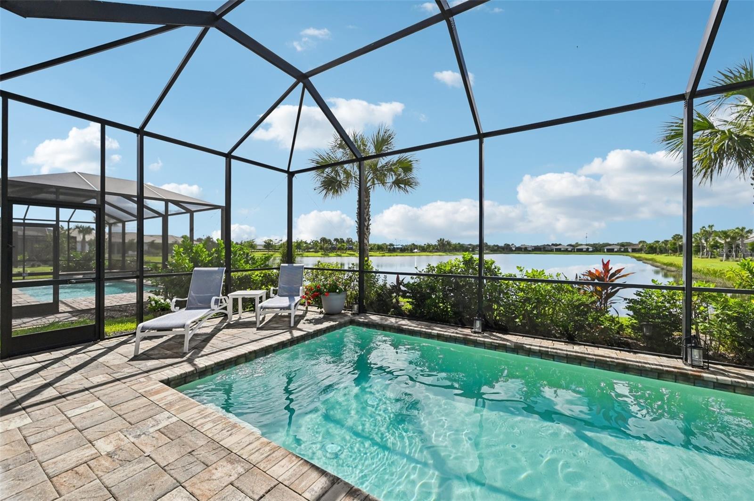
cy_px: 250
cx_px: 377
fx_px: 293
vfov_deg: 81.1
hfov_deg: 104.3
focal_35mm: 14
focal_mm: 14
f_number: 8
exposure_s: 1/1600
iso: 400
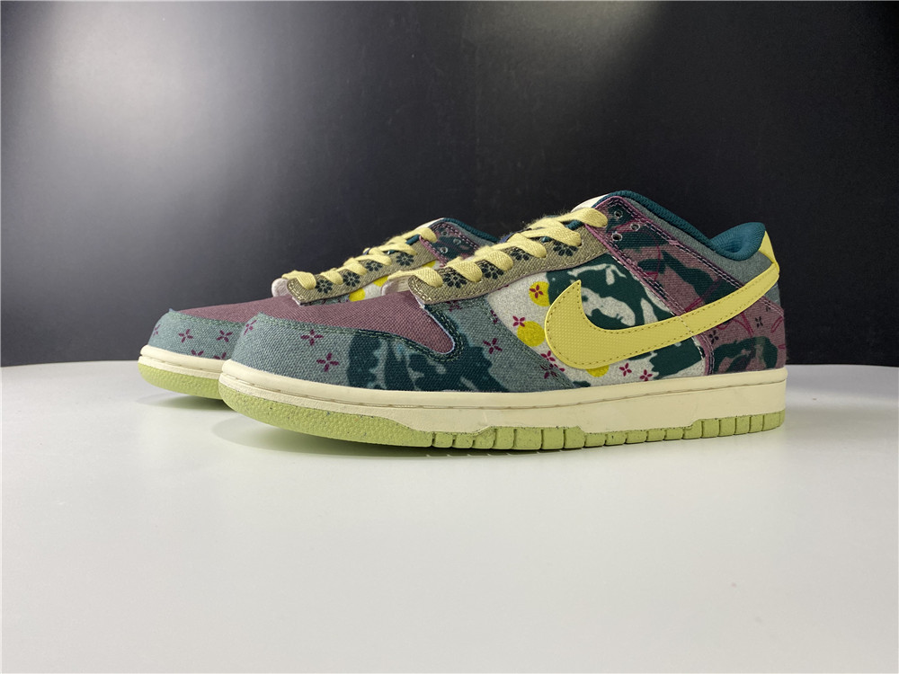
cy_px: 337
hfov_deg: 67.3
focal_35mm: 26
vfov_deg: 53.1
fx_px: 675
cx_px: 450
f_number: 1.8
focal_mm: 4.25
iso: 125
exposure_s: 1/76
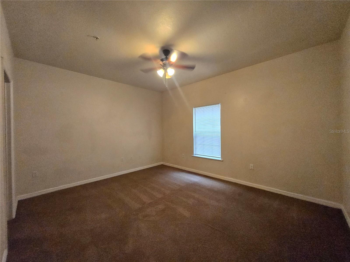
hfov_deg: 106.2
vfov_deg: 89.9
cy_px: 131
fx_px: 131
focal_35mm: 13
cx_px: 175
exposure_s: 1/60
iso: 500
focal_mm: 1.7
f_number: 2.2
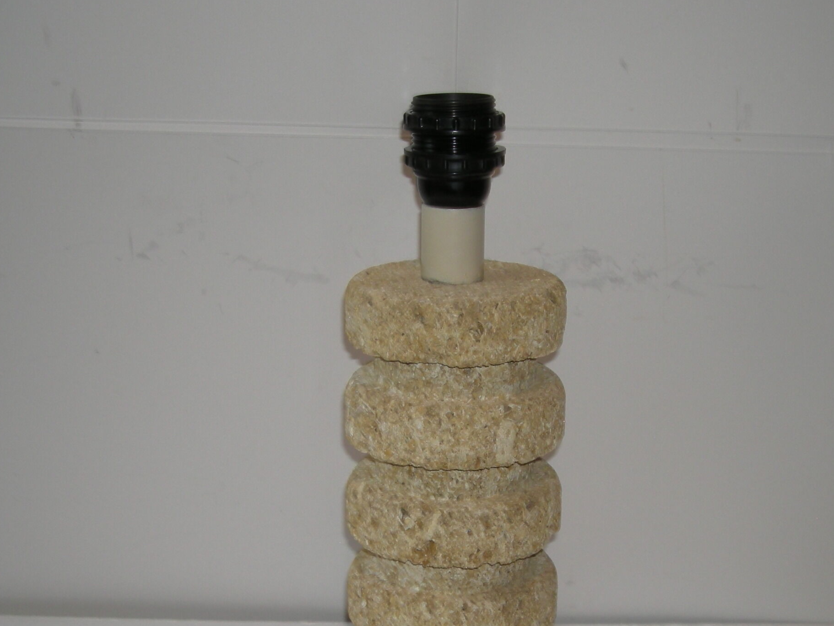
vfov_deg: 24.7
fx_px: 1422
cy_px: 433
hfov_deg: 32.7
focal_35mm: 59
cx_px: 443
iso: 50
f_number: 2.8
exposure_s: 1/55
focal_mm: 5.7
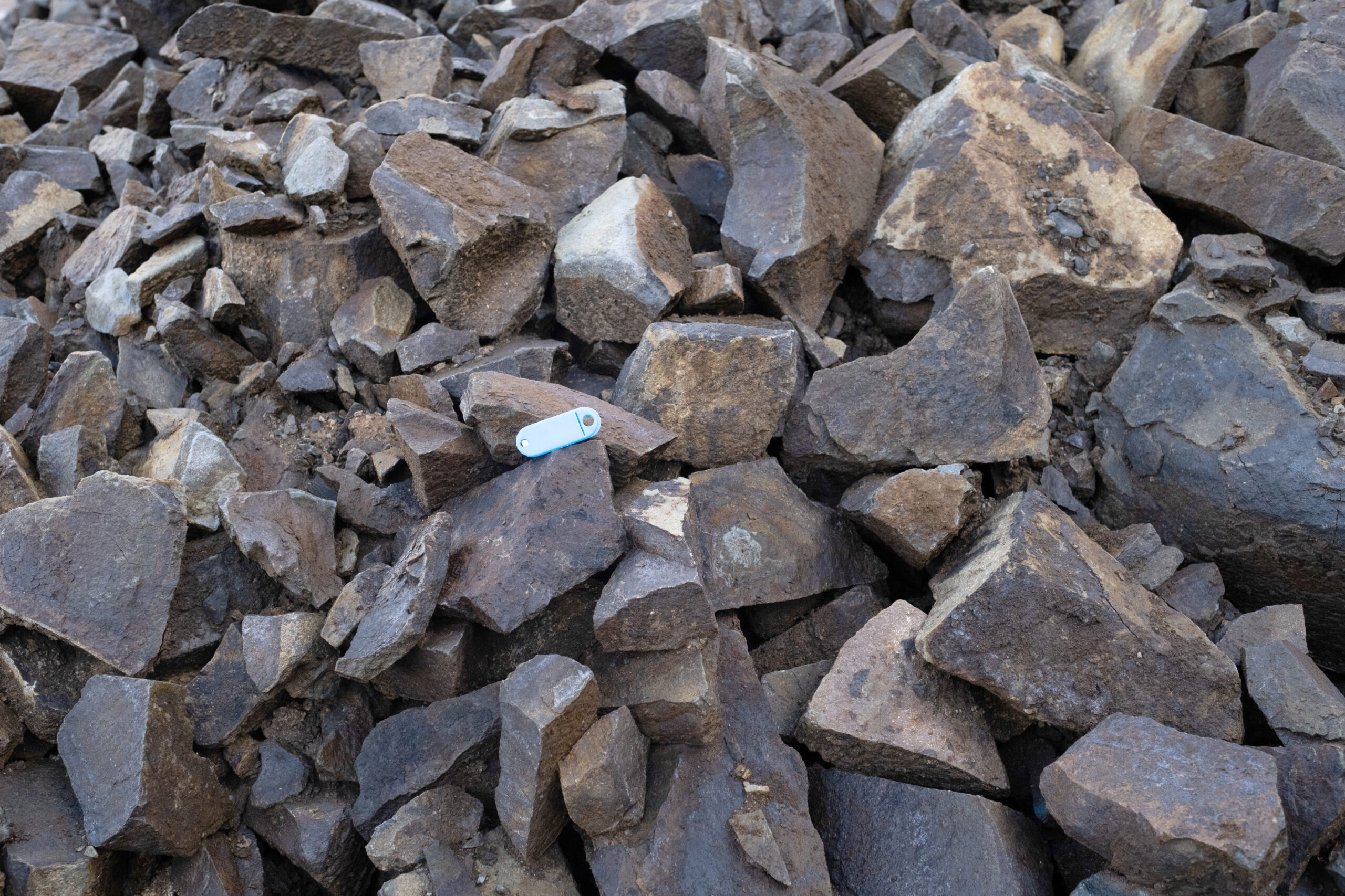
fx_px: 1308
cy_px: 448
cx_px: 672
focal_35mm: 35
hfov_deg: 54.4
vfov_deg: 37.9
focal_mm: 23
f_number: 5.6
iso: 800
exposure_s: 1/250
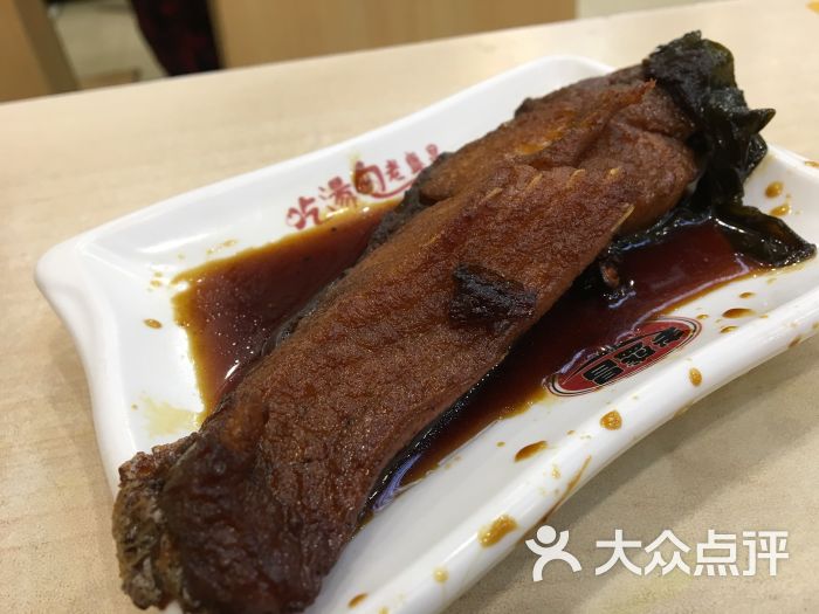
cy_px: 307
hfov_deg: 61.7
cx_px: 410
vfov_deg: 48.2
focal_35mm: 29
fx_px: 686
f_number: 2.2
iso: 100
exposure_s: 1/33
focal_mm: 4.15
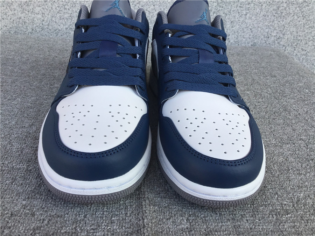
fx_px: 282
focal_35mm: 31
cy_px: 118
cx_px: 158
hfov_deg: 58.4
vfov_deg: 45.4
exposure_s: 1/302
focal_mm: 3.3
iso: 25
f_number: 2.4
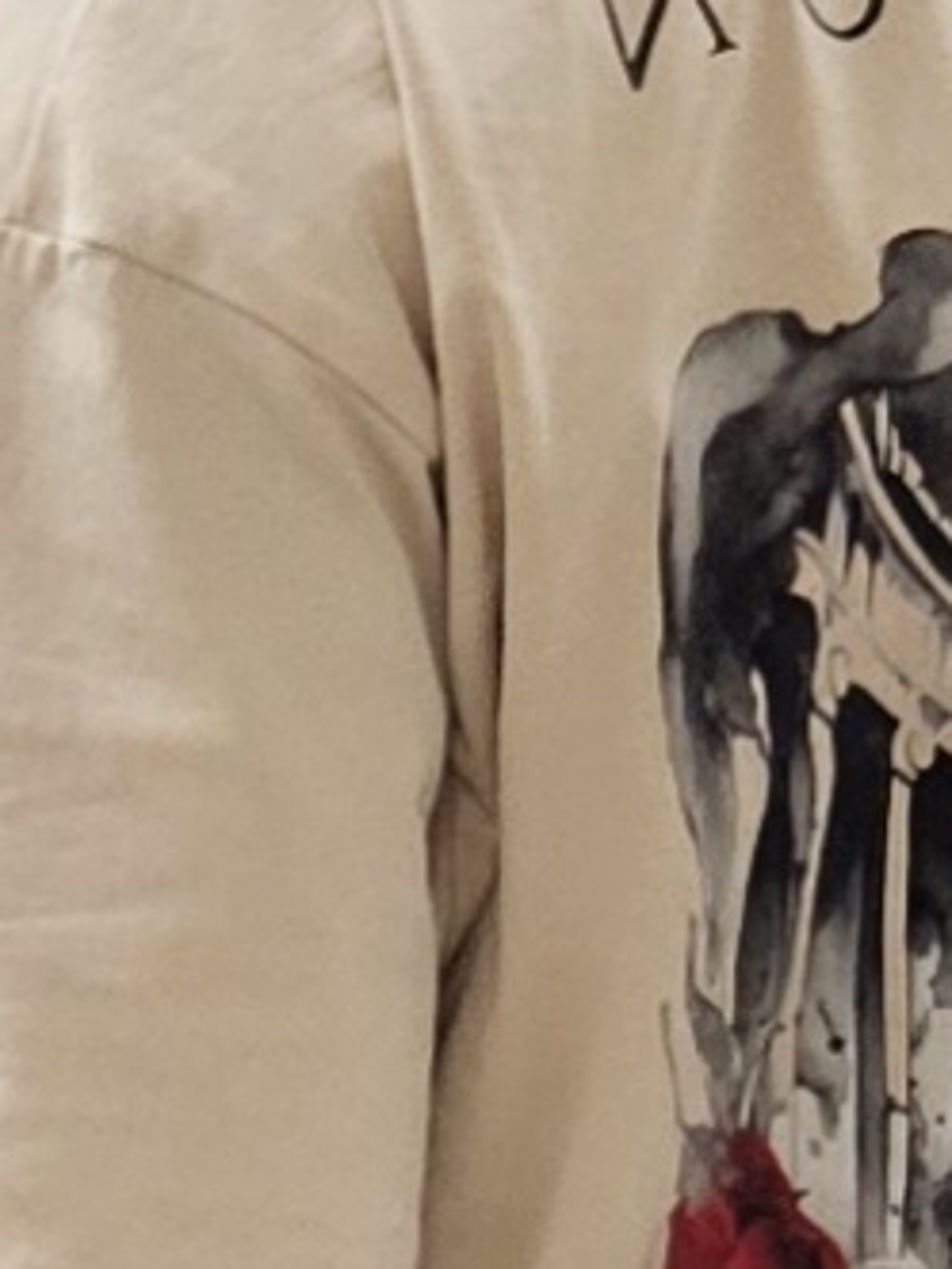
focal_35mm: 163
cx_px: 694
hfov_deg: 9.1
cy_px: 545
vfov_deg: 12.1
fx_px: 5977
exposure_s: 1/100
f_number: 1.8
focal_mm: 5.4
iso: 125
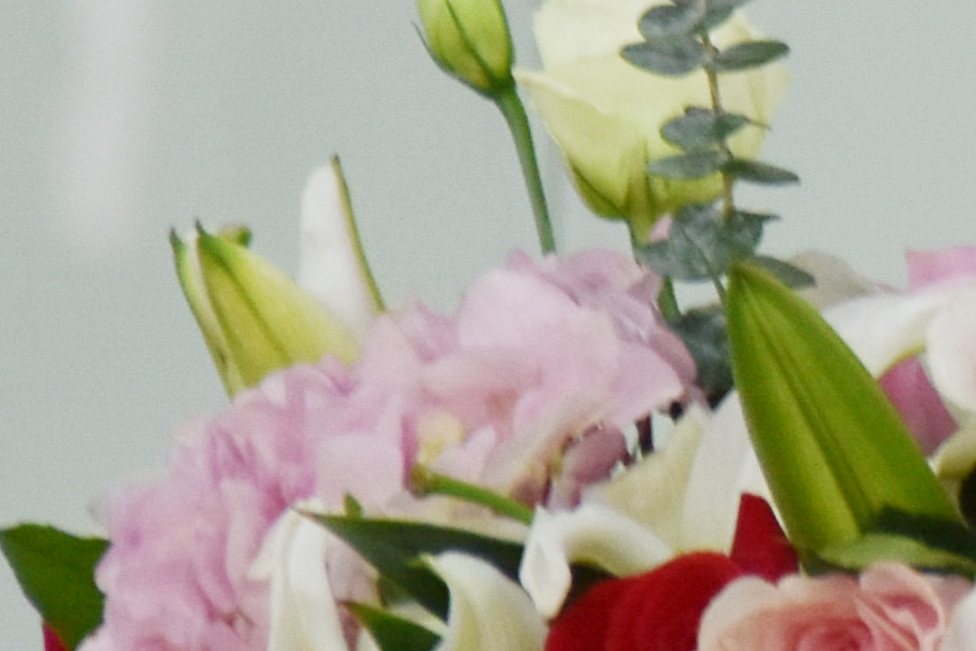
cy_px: -463
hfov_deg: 1.5
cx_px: 2158
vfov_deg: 1.0
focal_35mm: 1380
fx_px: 37417
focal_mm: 140
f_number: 5.6
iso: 320
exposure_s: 1/40
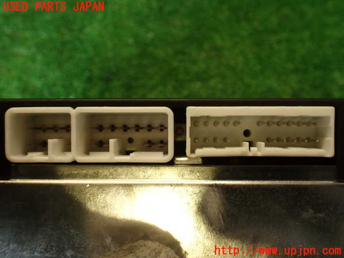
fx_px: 318
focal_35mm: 32
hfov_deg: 56.8
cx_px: 172
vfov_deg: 44.2
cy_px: 129
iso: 200
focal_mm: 5.79
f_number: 2.4
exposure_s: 1/50
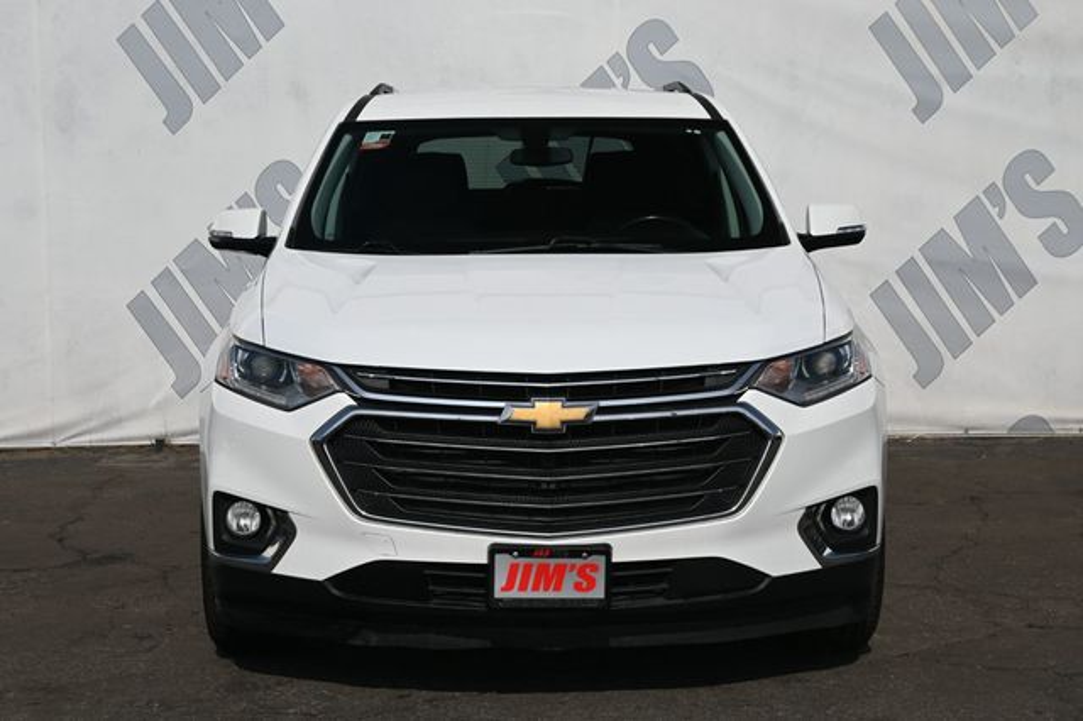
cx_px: 542
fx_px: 1939
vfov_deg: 21.1
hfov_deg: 31.2
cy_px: 360
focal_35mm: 64
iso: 100
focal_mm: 43
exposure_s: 1/500
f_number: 8
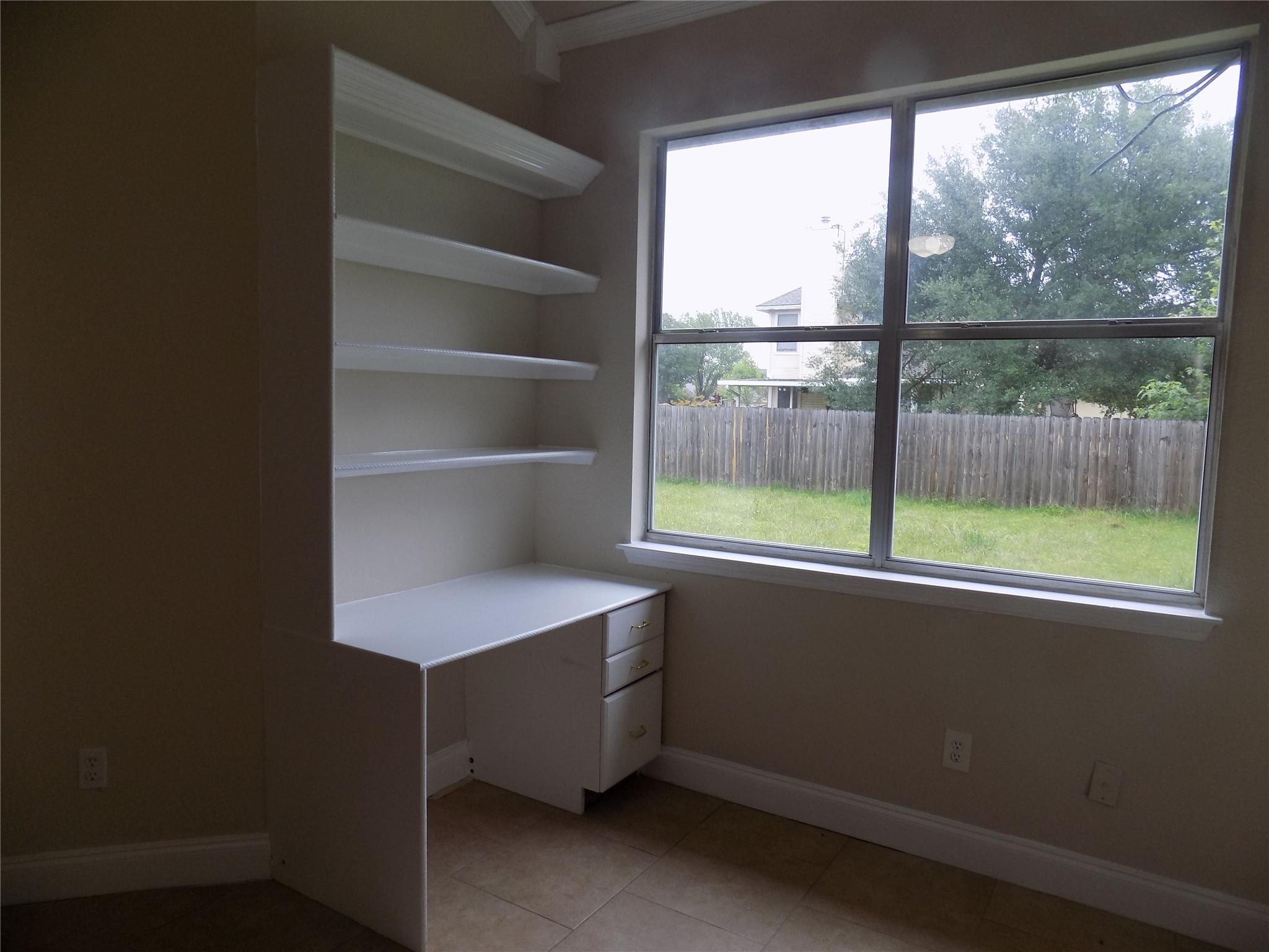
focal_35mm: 23
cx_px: 634
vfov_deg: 58.9
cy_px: 476
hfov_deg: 73.9
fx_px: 843
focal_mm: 4
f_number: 3.1
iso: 80
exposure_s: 1/40
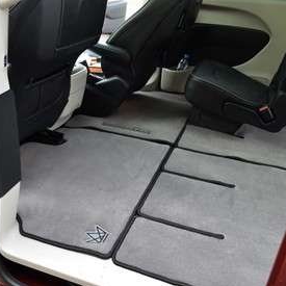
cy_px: 144
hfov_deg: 47.2
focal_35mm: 35
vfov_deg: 47.2
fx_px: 327
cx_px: 138
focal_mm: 18
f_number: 4.5
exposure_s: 1/80
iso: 400
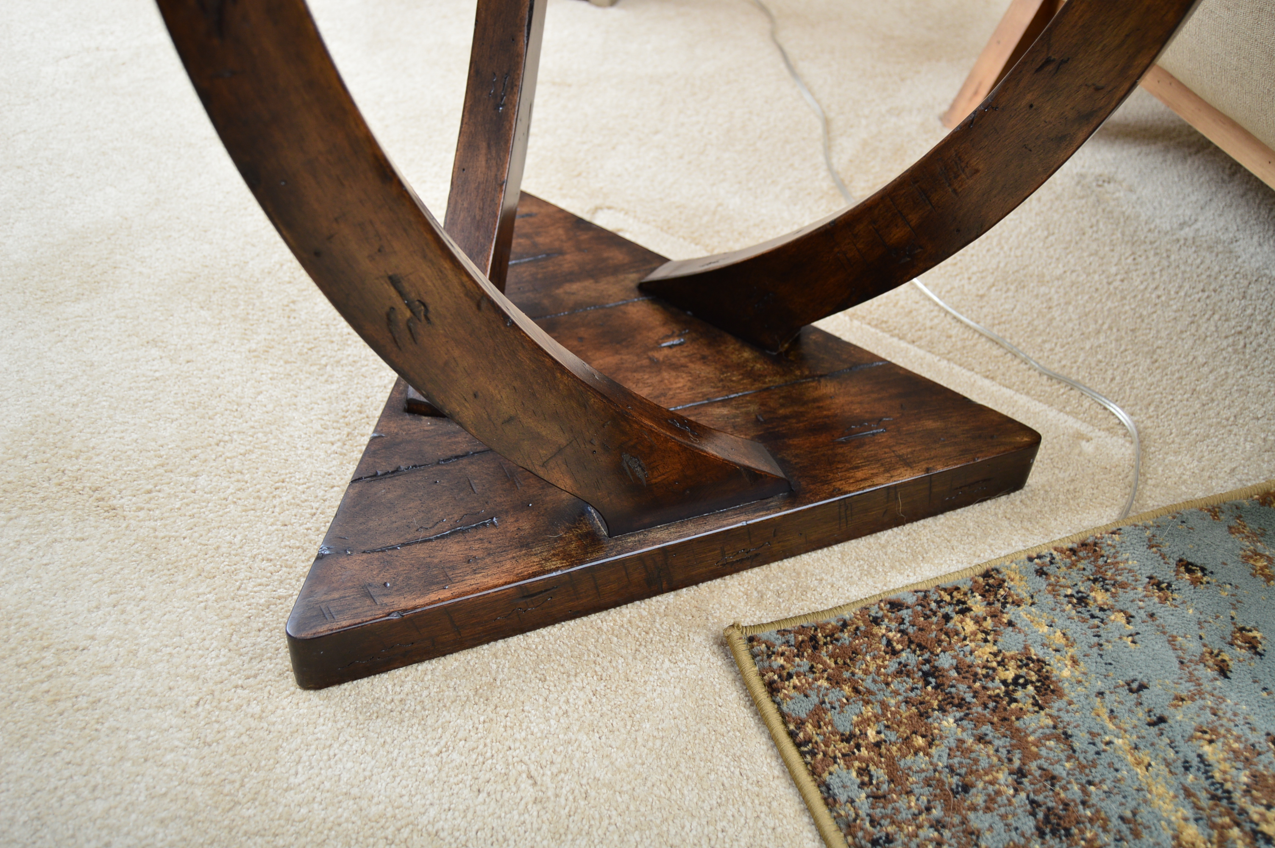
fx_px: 1168
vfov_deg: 39.9
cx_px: 638
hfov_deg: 57.3
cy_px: 424
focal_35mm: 33
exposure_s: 1/200
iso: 200
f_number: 3.5
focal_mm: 22
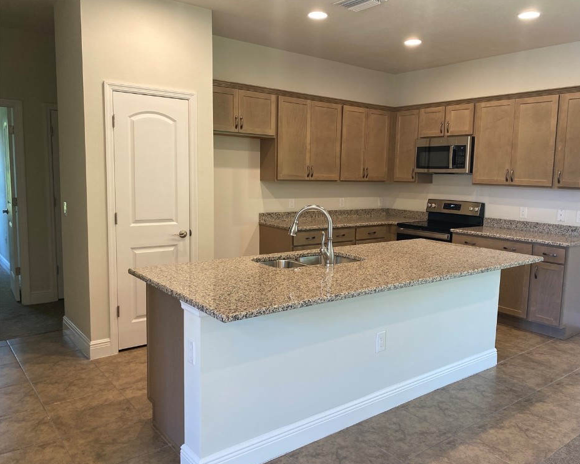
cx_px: 319
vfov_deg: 51.5
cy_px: 237
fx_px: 481
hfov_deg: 62.1
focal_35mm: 28
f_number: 1.8
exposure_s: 1/60
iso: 80
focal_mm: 4.25
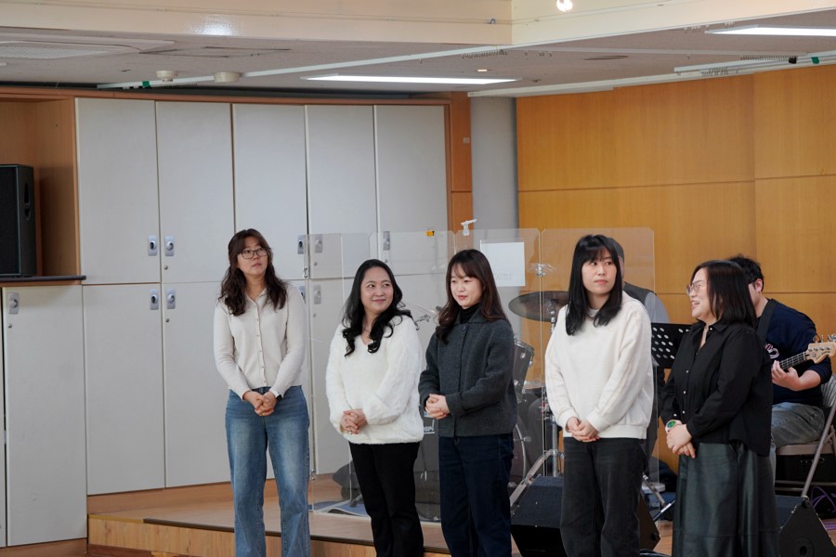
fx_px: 2740
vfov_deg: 11.6
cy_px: 278
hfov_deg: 17.3
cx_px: 418
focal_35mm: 118
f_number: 4
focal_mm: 118
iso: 1000
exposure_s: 1/160
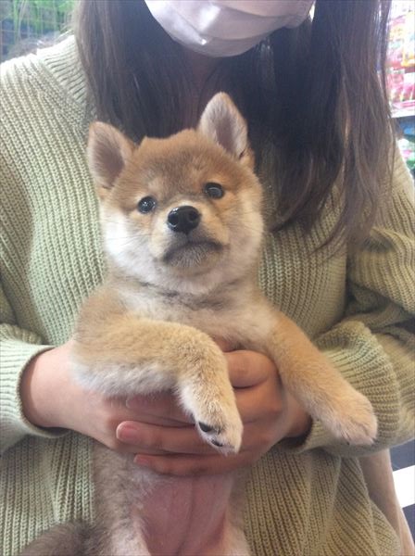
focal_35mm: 32
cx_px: 208
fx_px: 513
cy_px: 278
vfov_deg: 56.9
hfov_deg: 44.0
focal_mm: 3.3
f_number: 2.4
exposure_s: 1/24
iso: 125
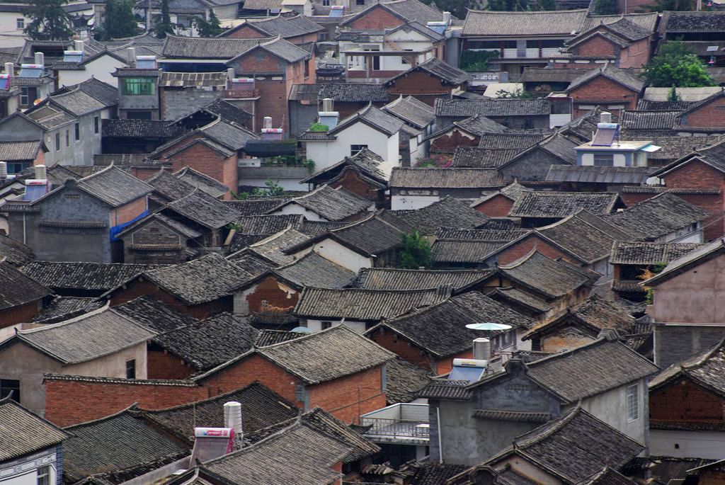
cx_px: 362
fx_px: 4082
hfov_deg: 10.1
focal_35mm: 202
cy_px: 242
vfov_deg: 6.8
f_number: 8
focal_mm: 135
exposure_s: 1/60
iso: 100
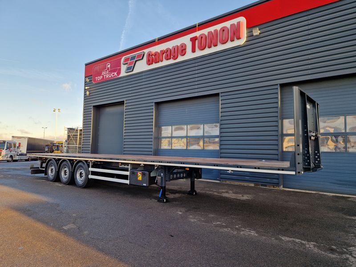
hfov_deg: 73.9
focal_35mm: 23
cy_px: 134
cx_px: 178
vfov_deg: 58.9
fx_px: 237
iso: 50
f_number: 1.8
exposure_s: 1/273
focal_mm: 5.4
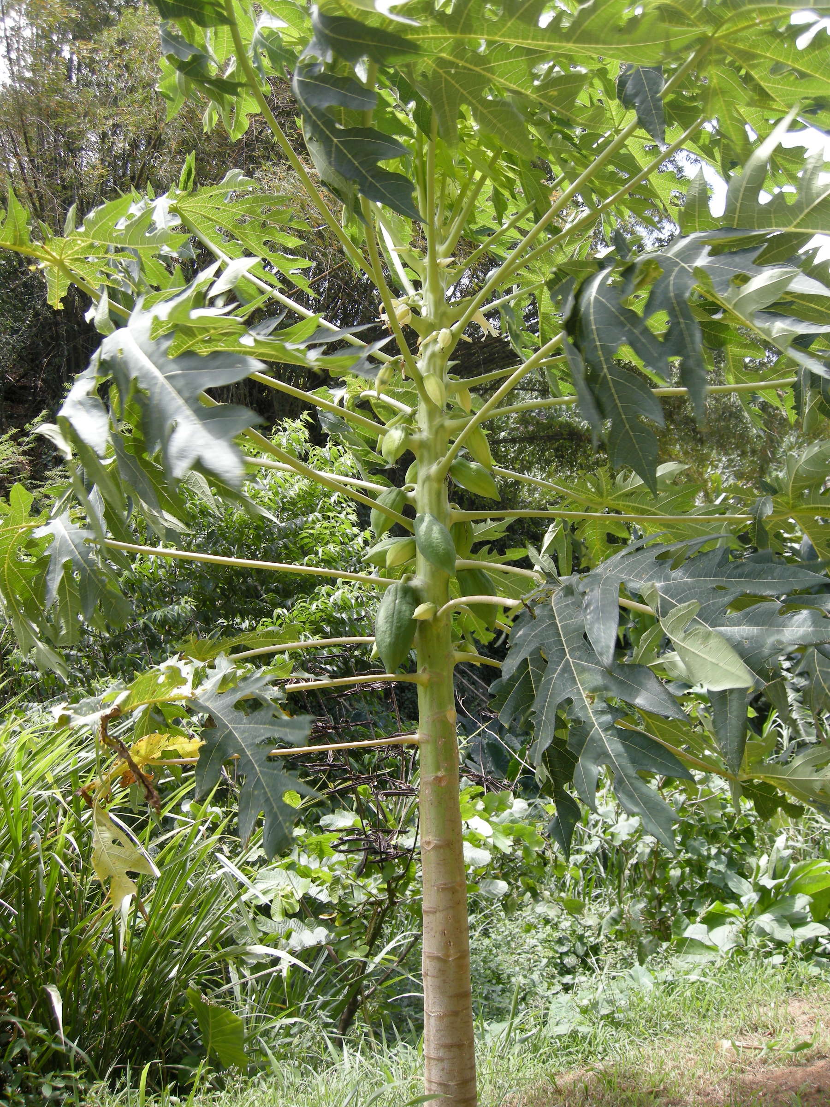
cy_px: 554
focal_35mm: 35
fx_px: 1119
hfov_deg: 40.7
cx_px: 415
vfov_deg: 52.6
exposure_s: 1/103
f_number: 3.4
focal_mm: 7.5
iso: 64
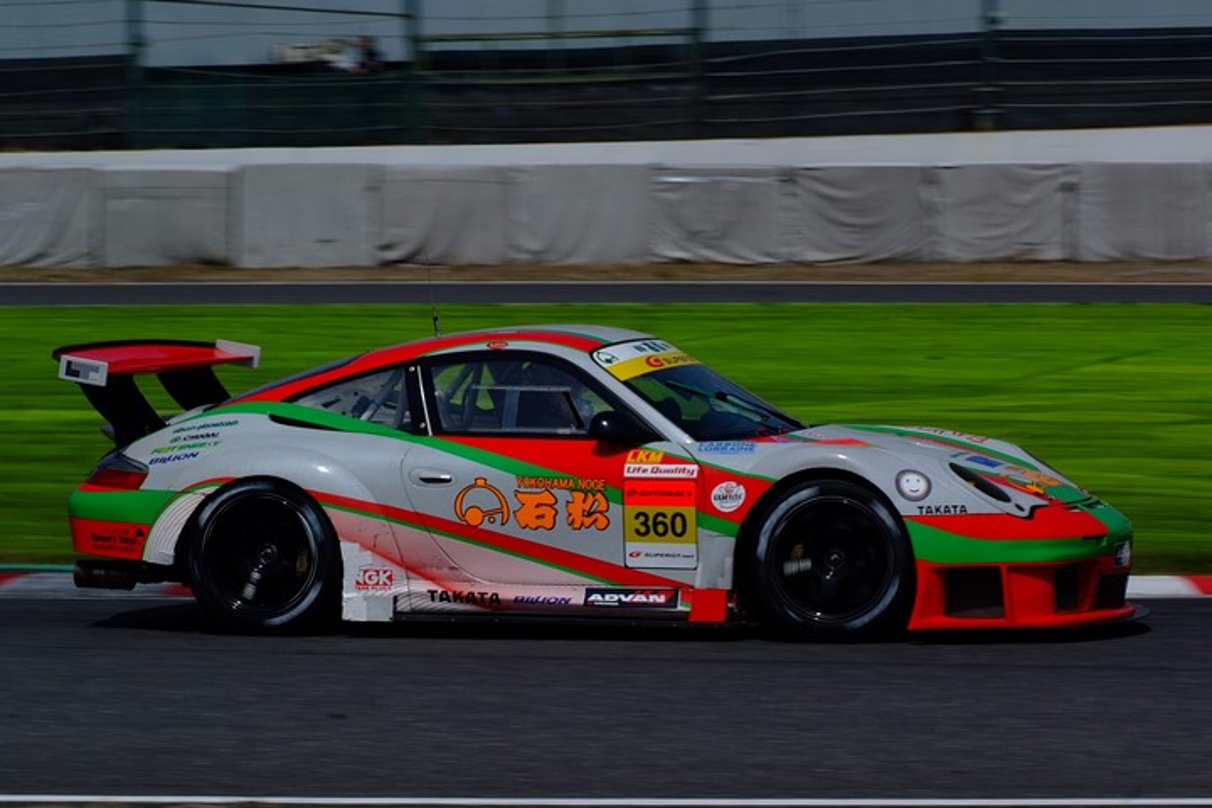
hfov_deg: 15.2
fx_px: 4545
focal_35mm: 135
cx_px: 606
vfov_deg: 10.2
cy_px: 404
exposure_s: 1/250
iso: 100
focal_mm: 90
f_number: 16
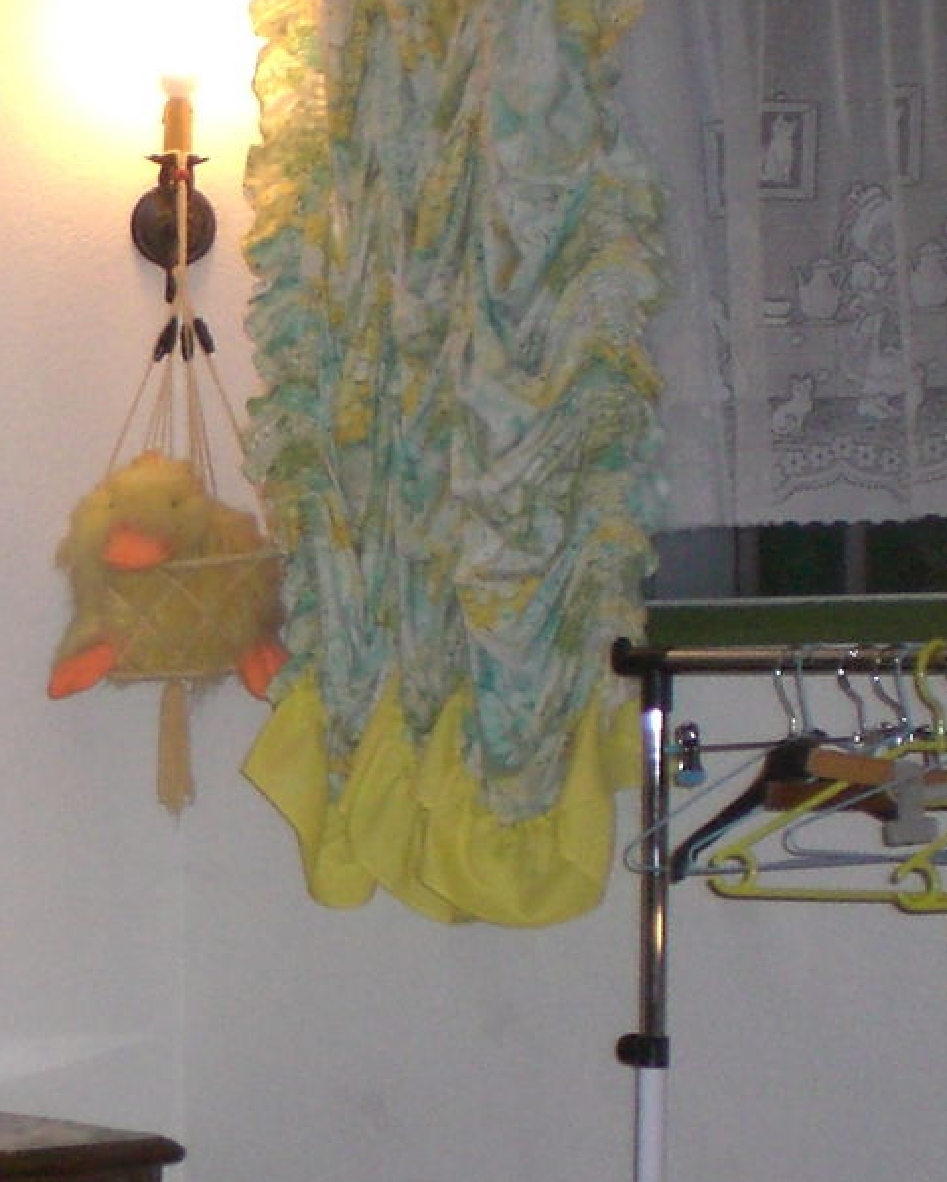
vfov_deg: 19.2
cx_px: -586
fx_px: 3465
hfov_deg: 14.3
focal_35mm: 99
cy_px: 906
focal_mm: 6.3
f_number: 3.1
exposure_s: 1/60
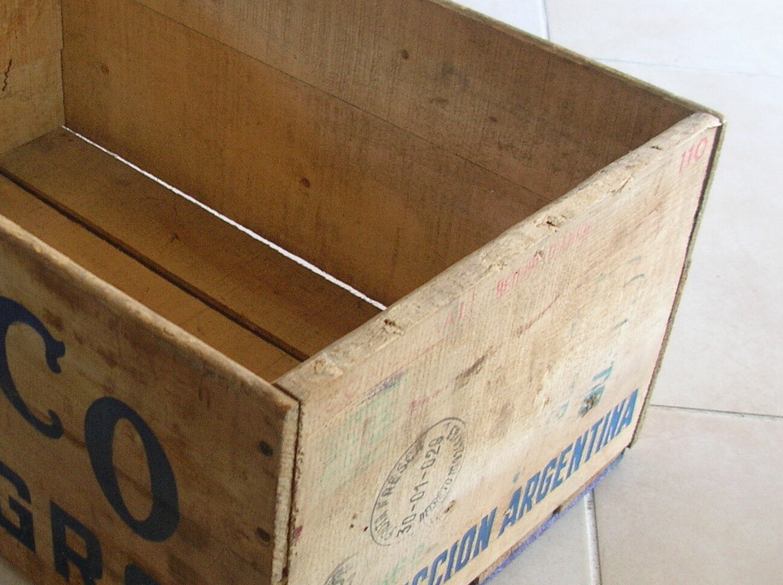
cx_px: 198
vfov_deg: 23.6
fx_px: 1401
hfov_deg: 30.7
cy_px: 294
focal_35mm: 62
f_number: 2.8
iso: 76
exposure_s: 1/5.9
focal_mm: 5.8
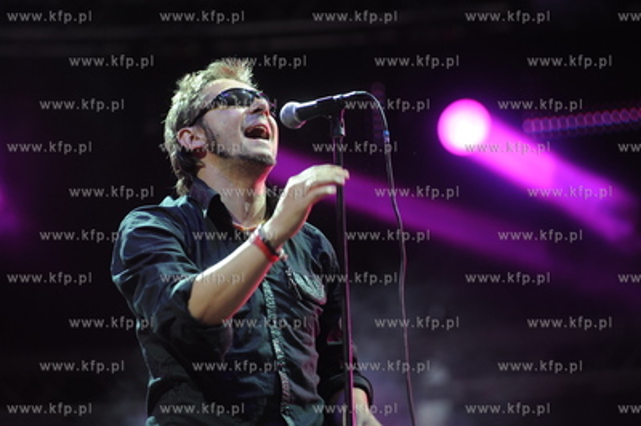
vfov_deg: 7.4
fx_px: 3291
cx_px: 320
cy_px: 213
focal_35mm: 185
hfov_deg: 11.1
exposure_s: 1/200
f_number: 4
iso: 800
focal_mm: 185
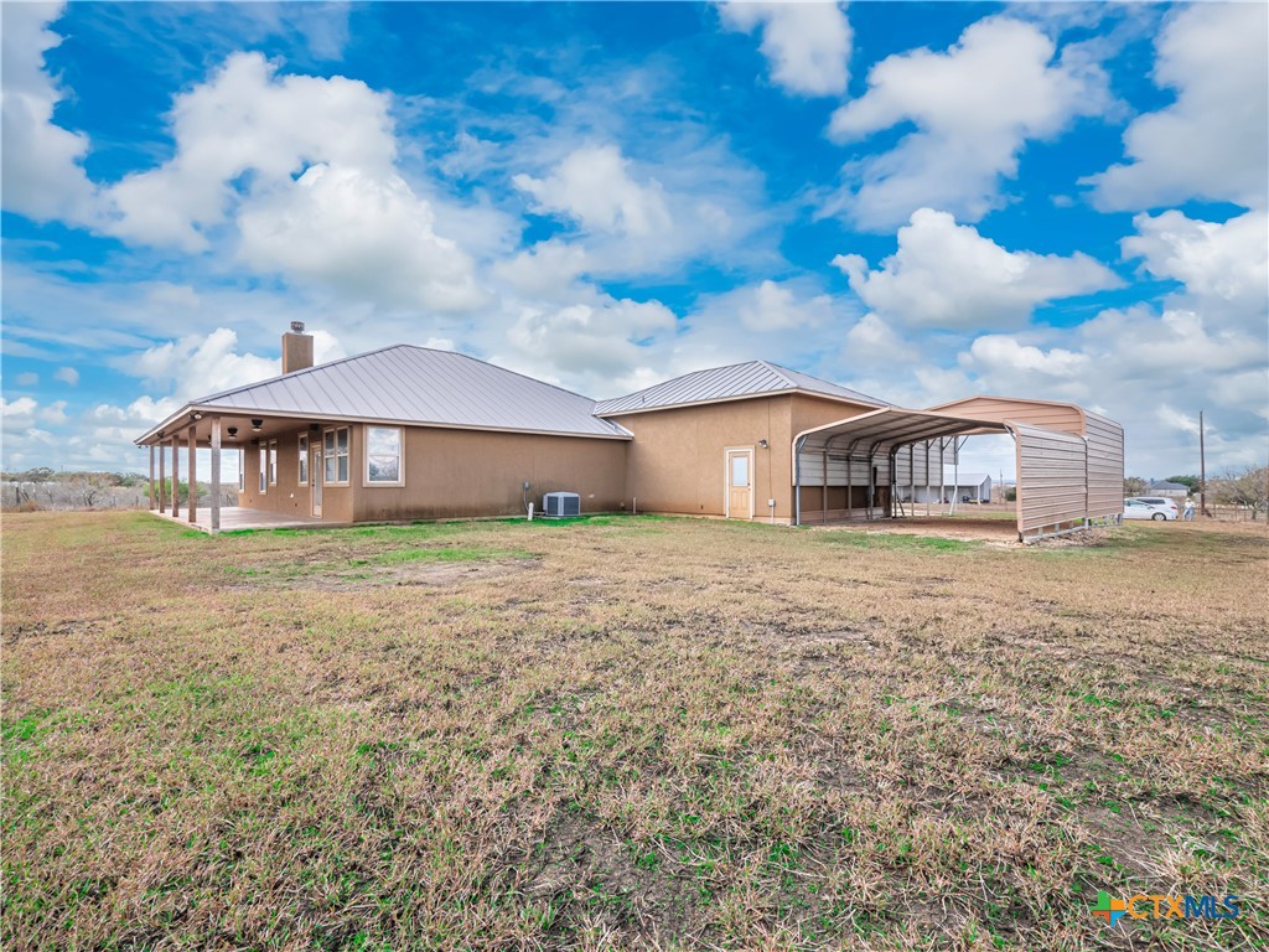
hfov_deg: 94.5
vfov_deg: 78.1
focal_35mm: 16
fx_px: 587
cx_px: 634
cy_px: 476
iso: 200
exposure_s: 1/80
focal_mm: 8
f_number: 11
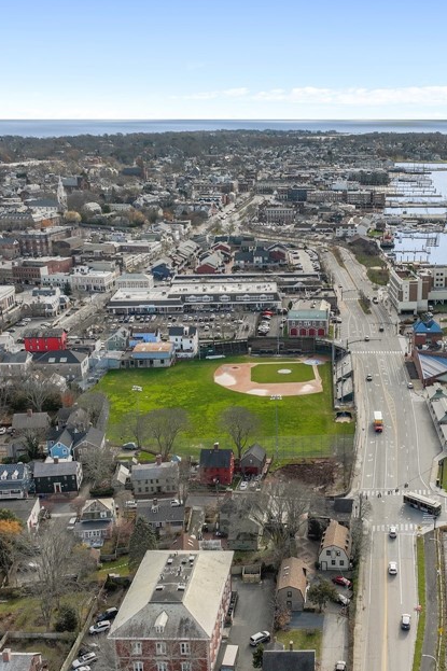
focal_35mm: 41
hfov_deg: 32.0
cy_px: 367
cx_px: 336
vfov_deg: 47.4
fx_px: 764
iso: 100
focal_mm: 12.29
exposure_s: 1/1600
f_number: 2.8
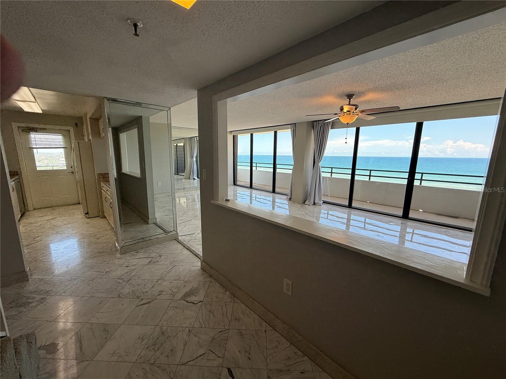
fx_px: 205
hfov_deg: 102.1
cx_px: 253
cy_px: 190
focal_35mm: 14
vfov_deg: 85.7
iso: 64
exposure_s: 1/218
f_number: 2.2
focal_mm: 2.22
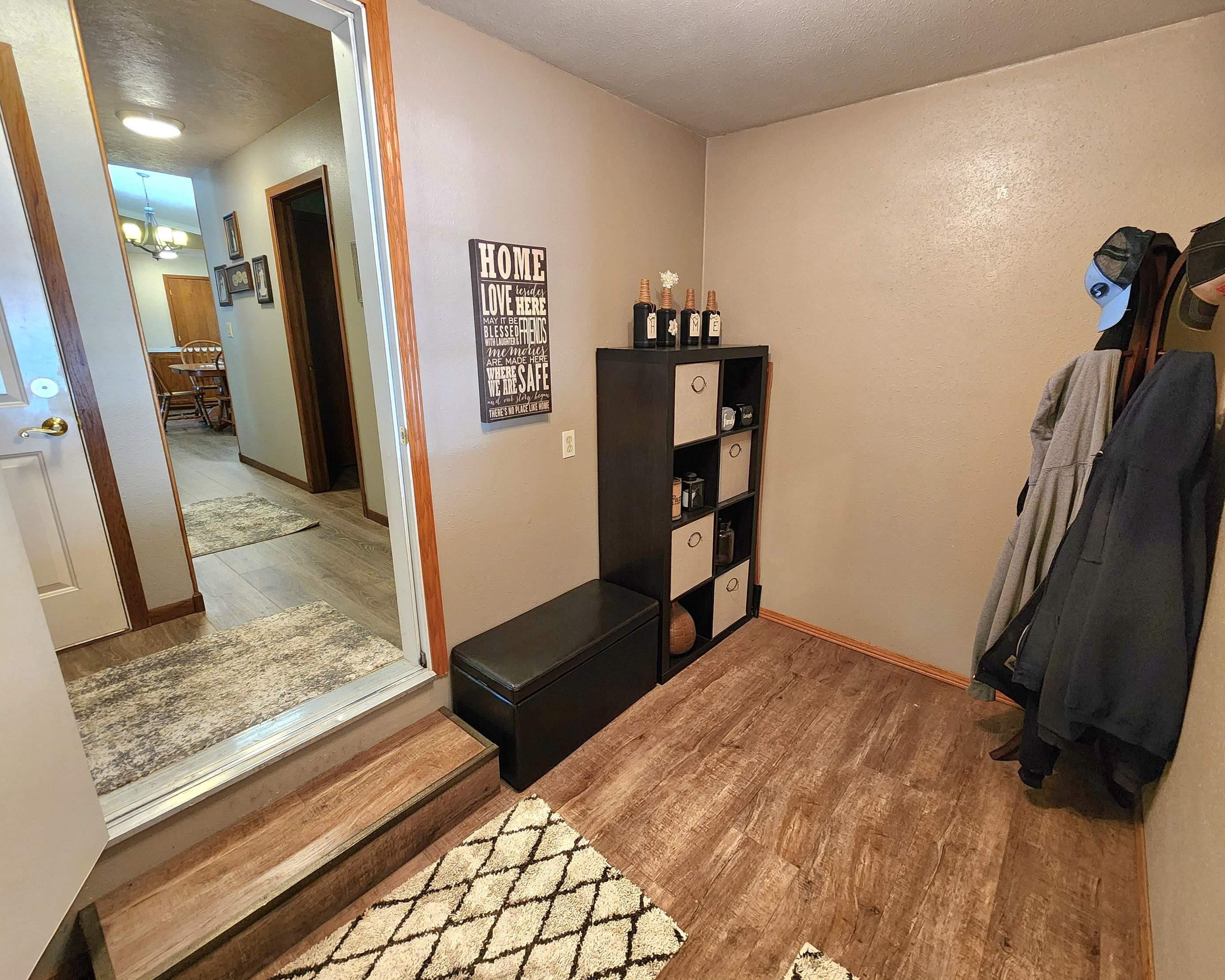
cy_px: 477
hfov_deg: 100.7
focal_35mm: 14
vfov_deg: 88.0
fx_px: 508
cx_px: 627
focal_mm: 2.2
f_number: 2.2
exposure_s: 1/60.2
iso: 400
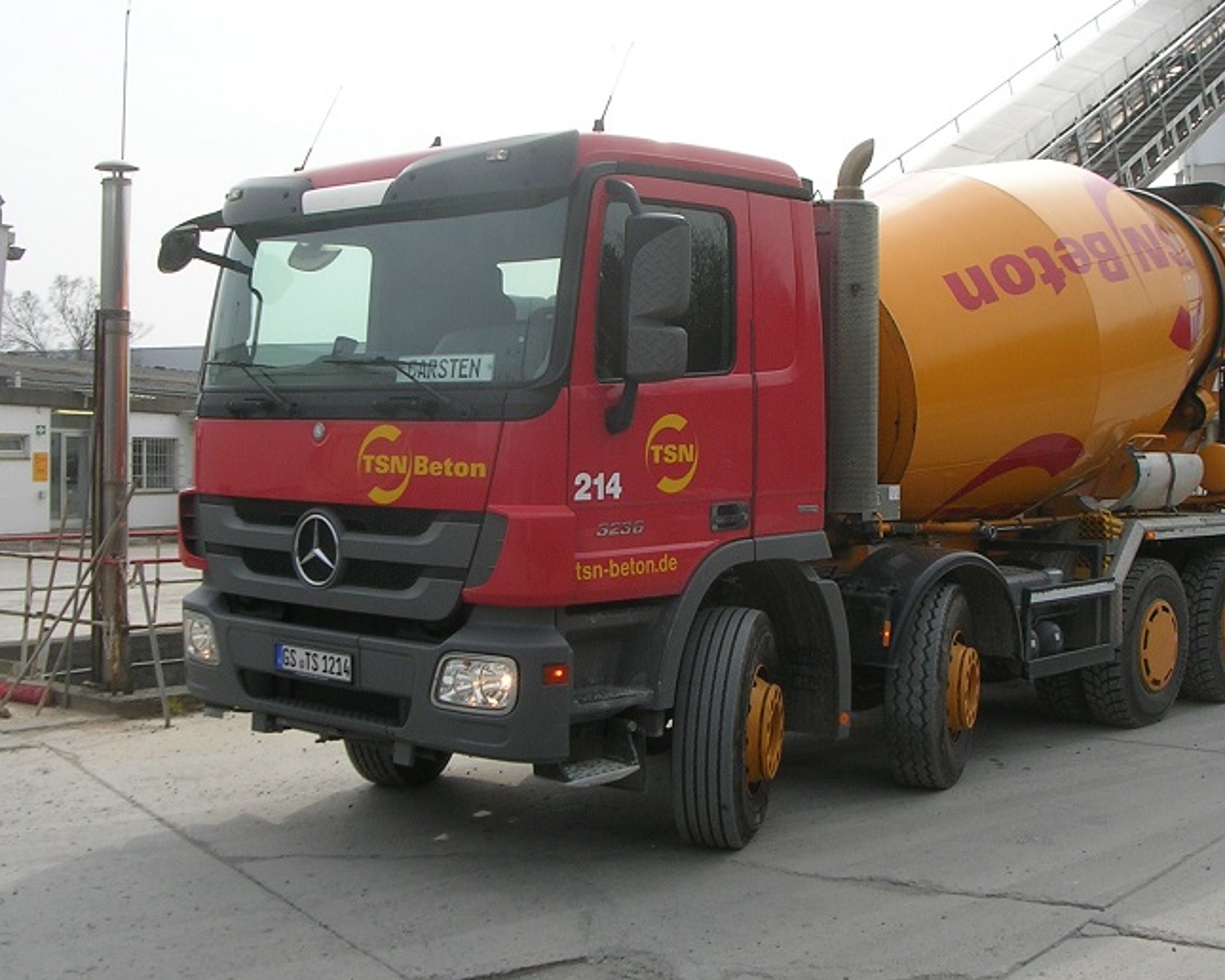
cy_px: 475
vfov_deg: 32.7
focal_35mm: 46
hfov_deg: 40.3
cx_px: 659
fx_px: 1668
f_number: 5.6
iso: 50
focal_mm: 5.8
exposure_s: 1/220
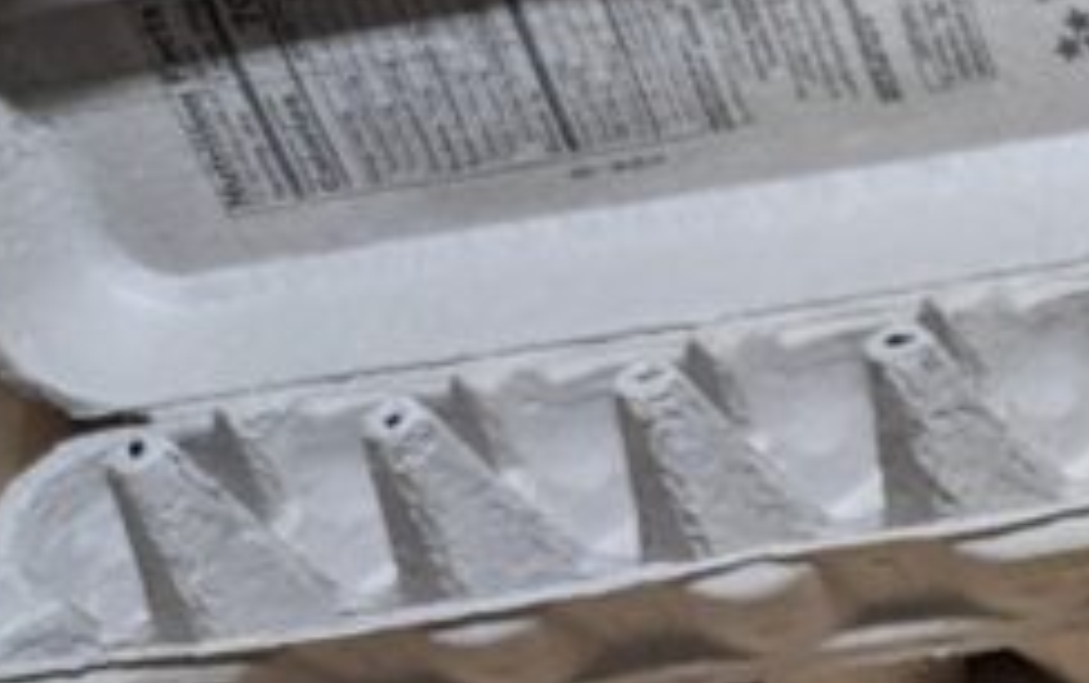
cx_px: 2142
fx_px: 3565
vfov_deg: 10.7
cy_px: 902
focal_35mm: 120
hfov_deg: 14.5
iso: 65
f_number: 1.73
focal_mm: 4.38
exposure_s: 1/120
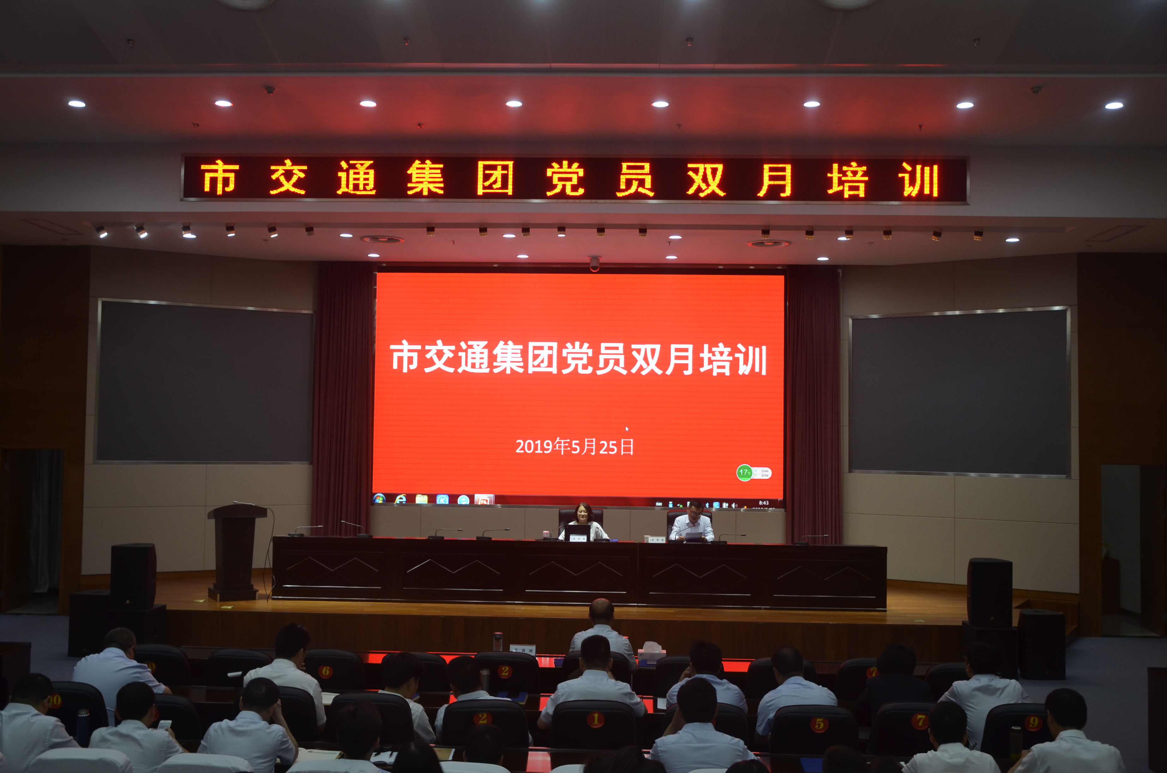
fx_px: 1165
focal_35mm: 36
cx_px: 584
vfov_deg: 36.7
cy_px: 386
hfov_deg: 53.2
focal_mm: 24
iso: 400
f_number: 4.5
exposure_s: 1/80
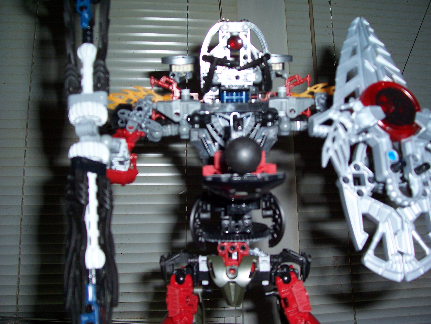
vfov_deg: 41.8
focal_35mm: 34
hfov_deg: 54.0
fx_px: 423
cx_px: 216
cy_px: 162
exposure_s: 1/60
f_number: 2.7
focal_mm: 5.6
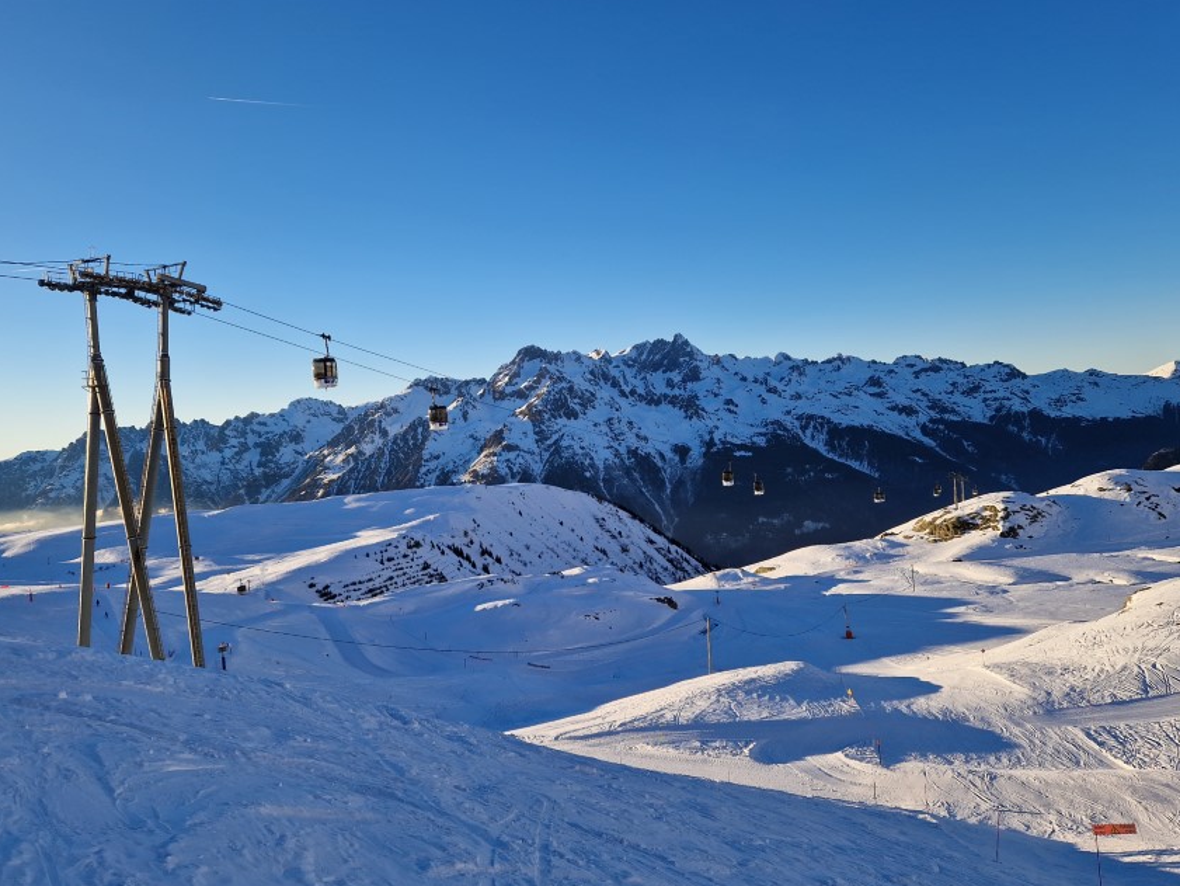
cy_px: 439
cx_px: 553
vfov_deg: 49.8
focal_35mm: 28
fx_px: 955
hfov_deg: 63.4
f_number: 1.8
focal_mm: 5.4
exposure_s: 1/1112
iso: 50
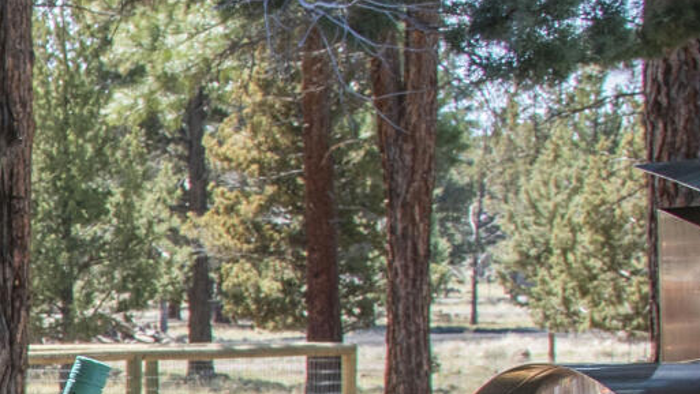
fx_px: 2729
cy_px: 661
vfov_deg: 8.0
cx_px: -824
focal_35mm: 147
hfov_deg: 12.4
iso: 200
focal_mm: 24
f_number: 11
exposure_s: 1/80
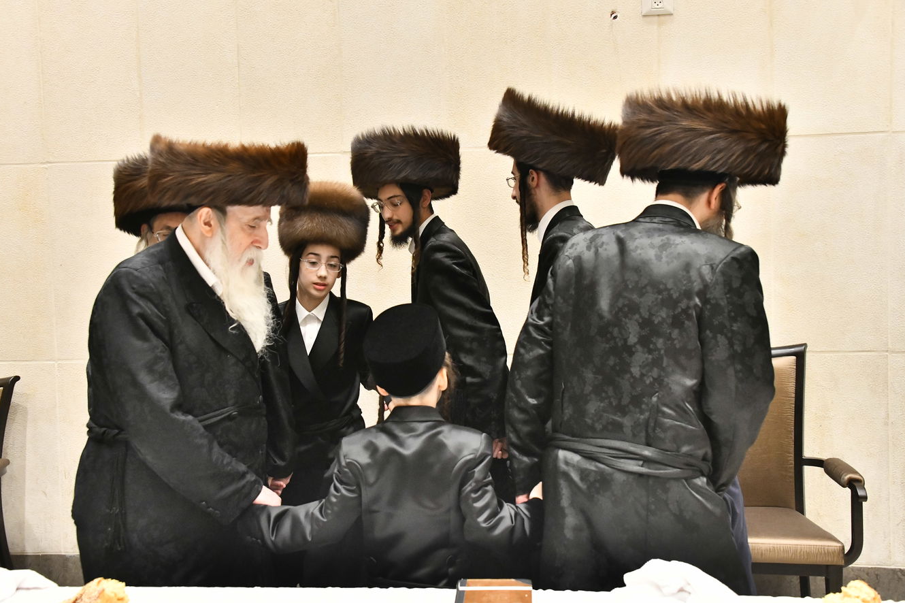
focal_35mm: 40
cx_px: 438
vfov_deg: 33.4
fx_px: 1005
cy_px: 290
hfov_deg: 48.5
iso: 4000
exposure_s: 1/320
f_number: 5.6
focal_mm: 38
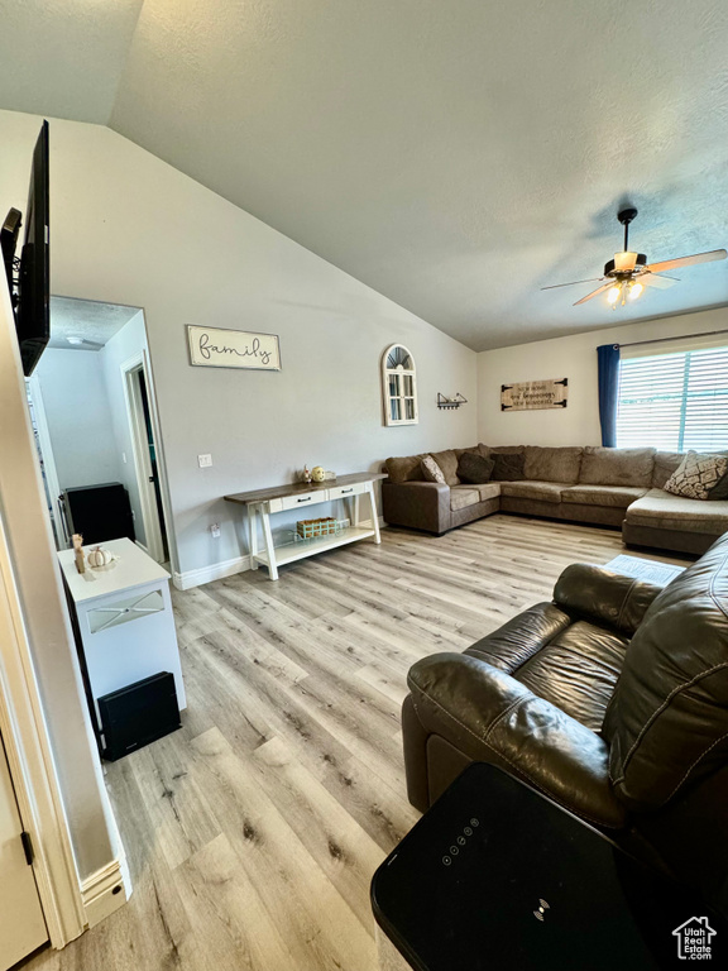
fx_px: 393
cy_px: 486
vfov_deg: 102.1
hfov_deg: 85.7
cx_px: 364
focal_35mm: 14
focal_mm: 2.22
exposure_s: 1/60
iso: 400
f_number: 2.2
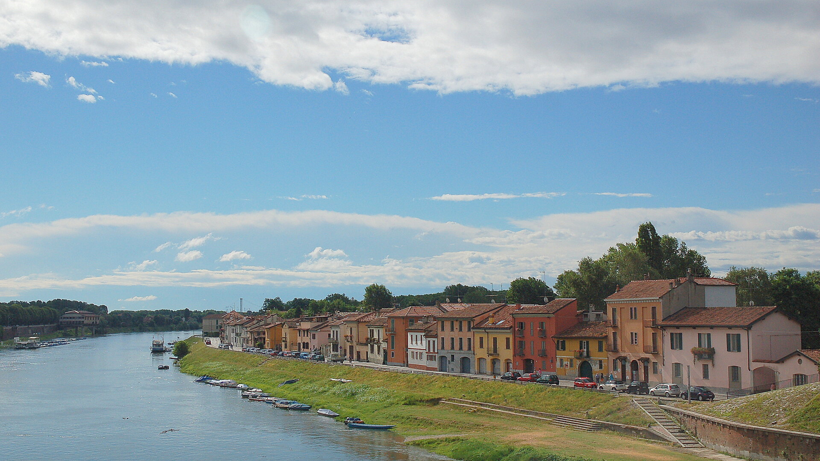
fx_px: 1012
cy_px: 231
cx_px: 405
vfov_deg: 25.7
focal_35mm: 47
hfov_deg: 44.1
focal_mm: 29
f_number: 13
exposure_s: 1/1250
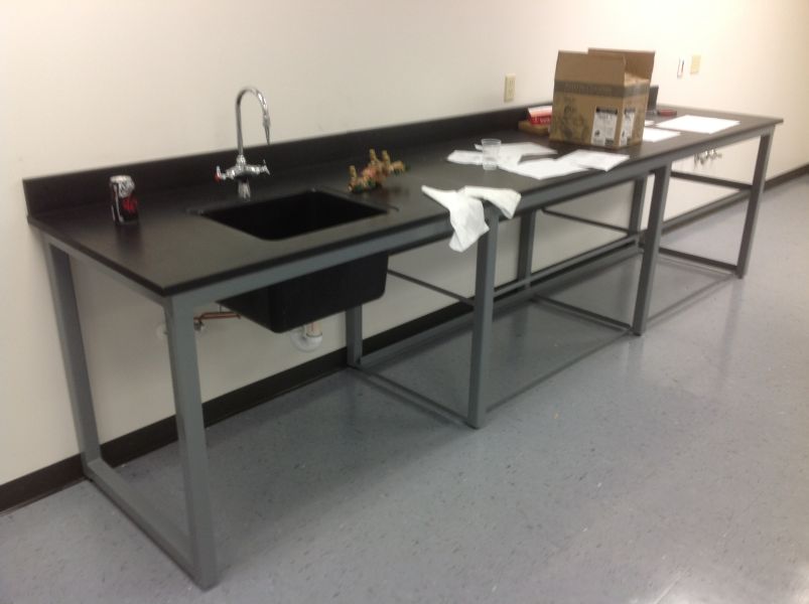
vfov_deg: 40.6
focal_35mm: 35
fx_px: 817
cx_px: 404
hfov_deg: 52.7
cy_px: 302
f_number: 2.4
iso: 50
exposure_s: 1/17
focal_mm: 4.28
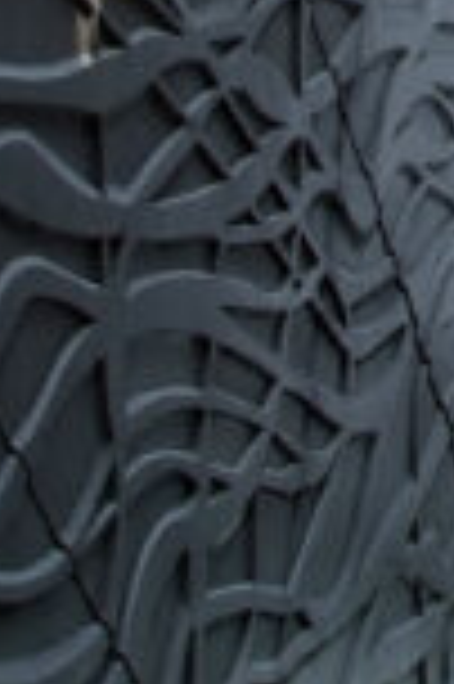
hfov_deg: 6.6
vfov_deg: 9.9
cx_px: 1108
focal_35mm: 196
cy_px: -572
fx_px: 3716
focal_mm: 19
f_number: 18
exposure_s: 1/13
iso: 200
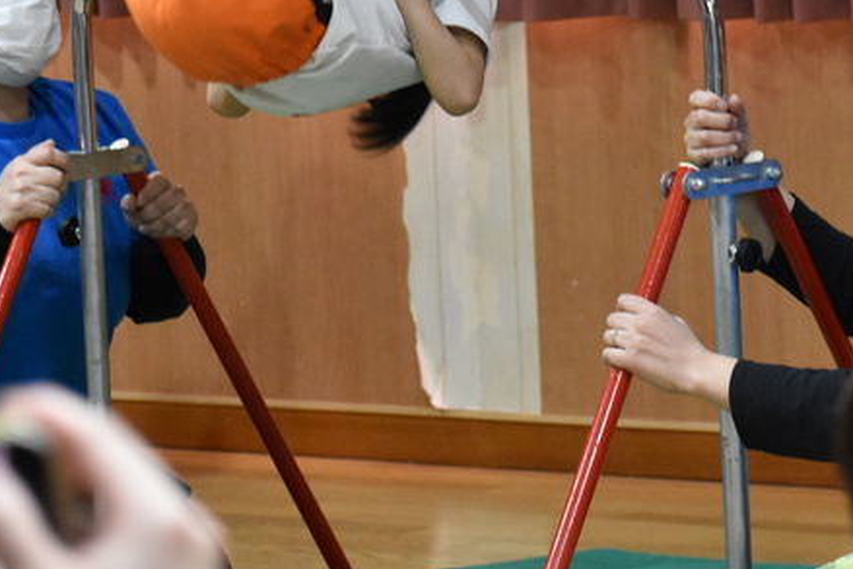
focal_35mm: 280
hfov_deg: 7.4
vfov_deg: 4.9
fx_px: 6636
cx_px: 493
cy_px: 25
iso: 4000
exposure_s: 1/200
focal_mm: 82
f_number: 4.8
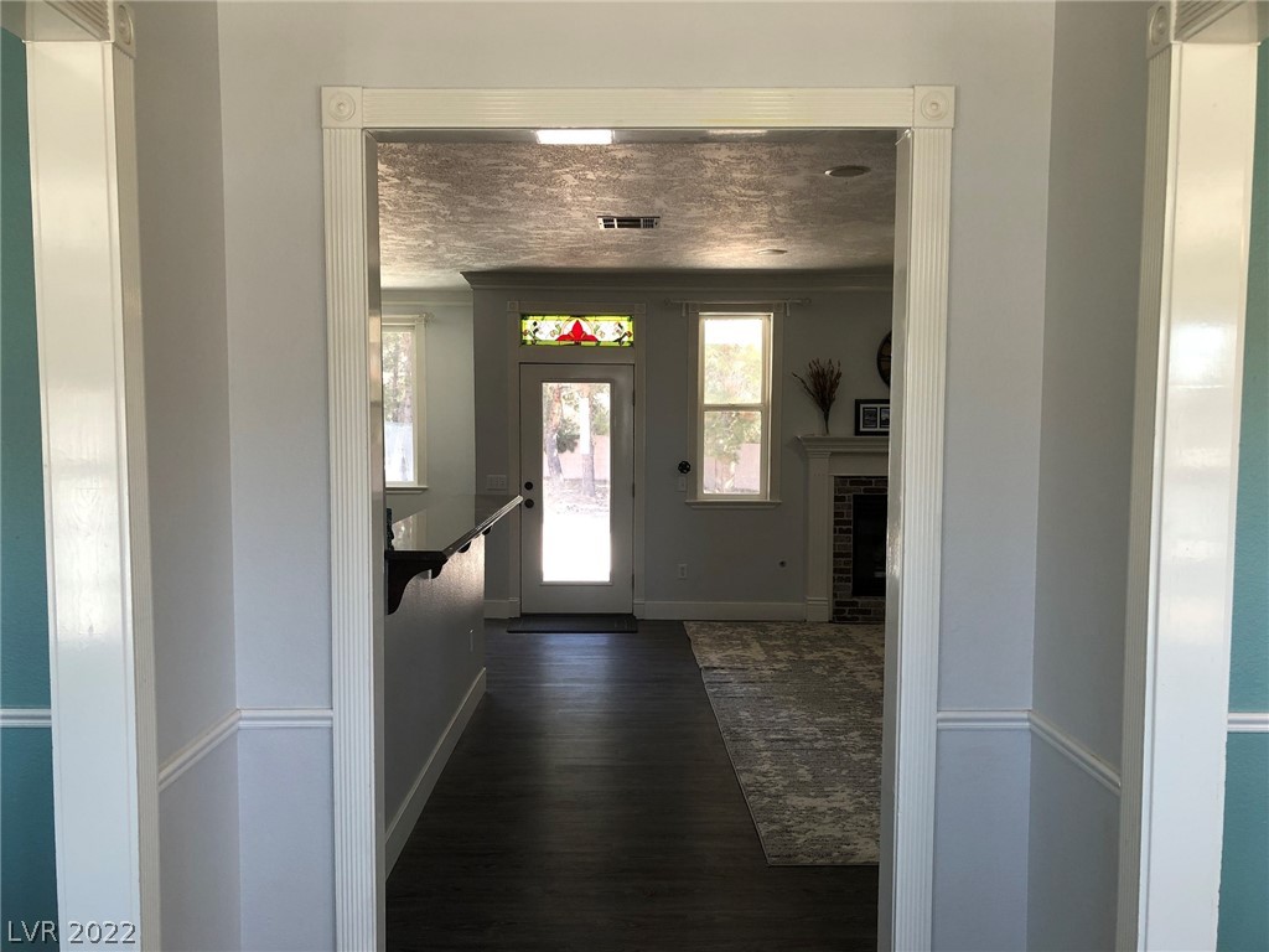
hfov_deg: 63.4
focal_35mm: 28
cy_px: 476
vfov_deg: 49.7
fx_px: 1026
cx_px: 634
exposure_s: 1/40
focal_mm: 3.99
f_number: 1.8
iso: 25
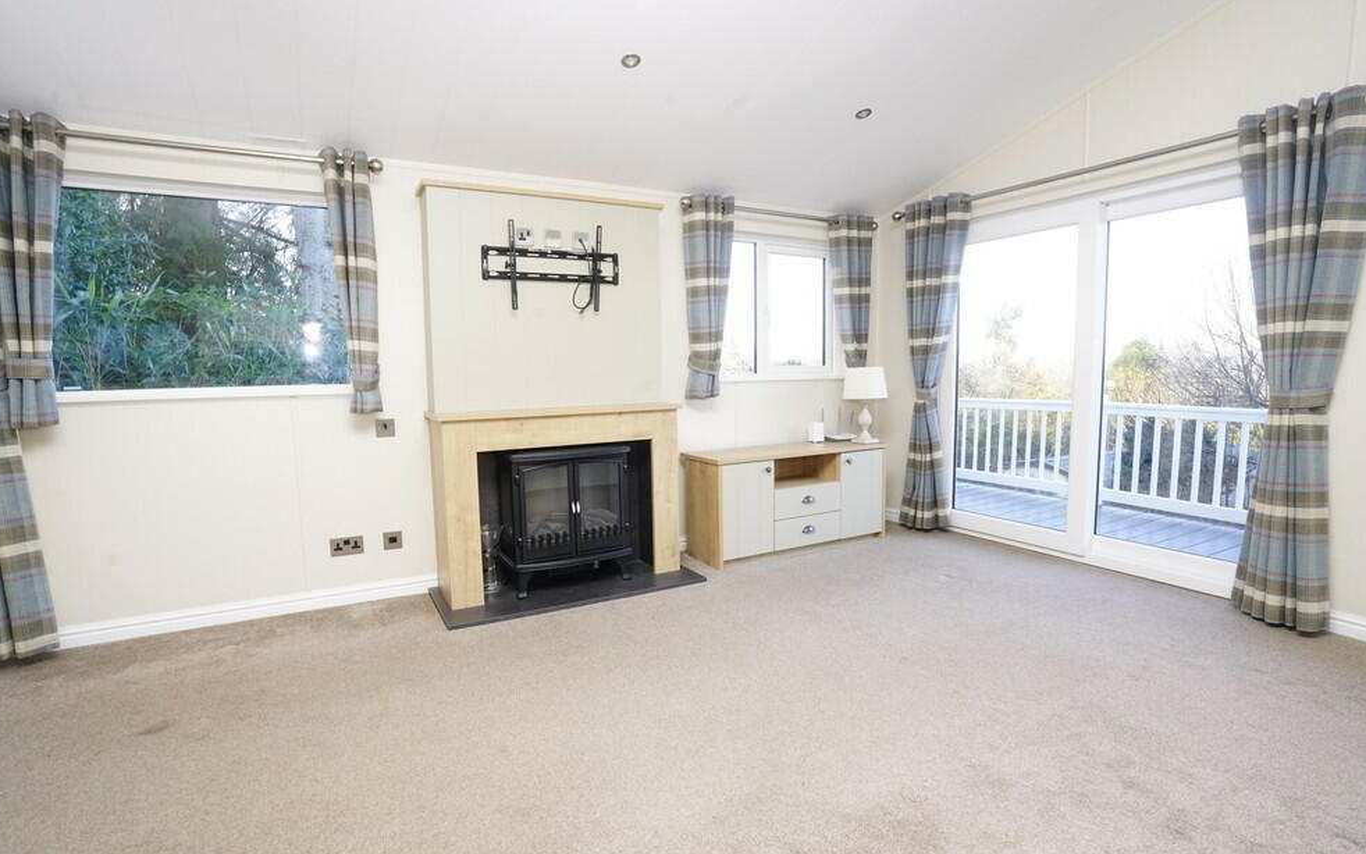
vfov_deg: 68.0
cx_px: 668
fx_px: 633
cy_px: 429
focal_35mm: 17
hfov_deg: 94.3
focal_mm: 16
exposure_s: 1/60
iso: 2000
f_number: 10
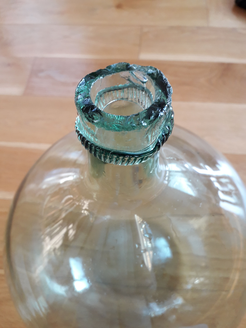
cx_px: 123
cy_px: 164
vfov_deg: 65.3
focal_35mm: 27
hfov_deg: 51.4
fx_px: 256
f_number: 1.9
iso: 80
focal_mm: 3.6
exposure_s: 1/50
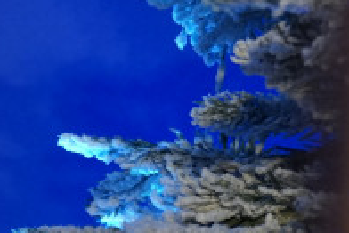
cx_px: -137
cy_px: 72
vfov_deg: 6.4
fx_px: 2076
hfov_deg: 9.4
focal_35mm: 214
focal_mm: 35
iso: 2500
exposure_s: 1/160
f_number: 5.6
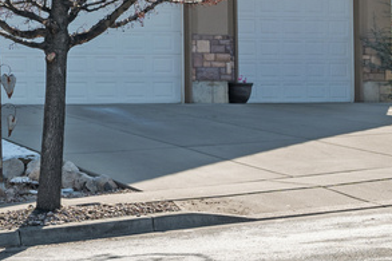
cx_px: -198
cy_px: -50
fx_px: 1143
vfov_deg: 12.7
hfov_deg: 17.5
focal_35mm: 105
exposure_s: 1/60
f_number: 8
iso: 250
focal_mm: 30
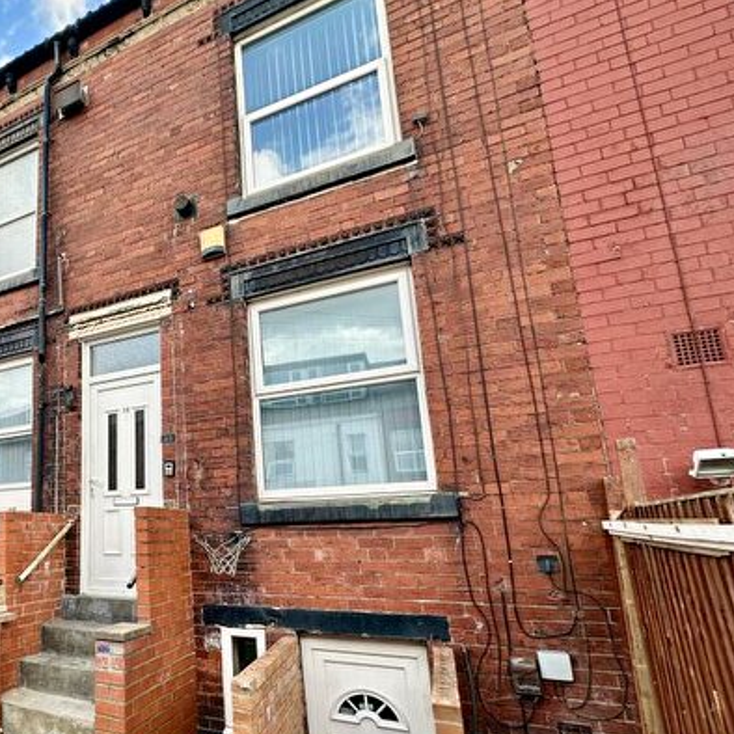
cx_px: 110
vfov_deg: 68.9
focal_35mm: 22
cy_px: 444
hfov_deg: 61.5
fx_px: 528
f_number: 2.2
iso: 40
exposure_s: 1/359
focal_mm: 2.22
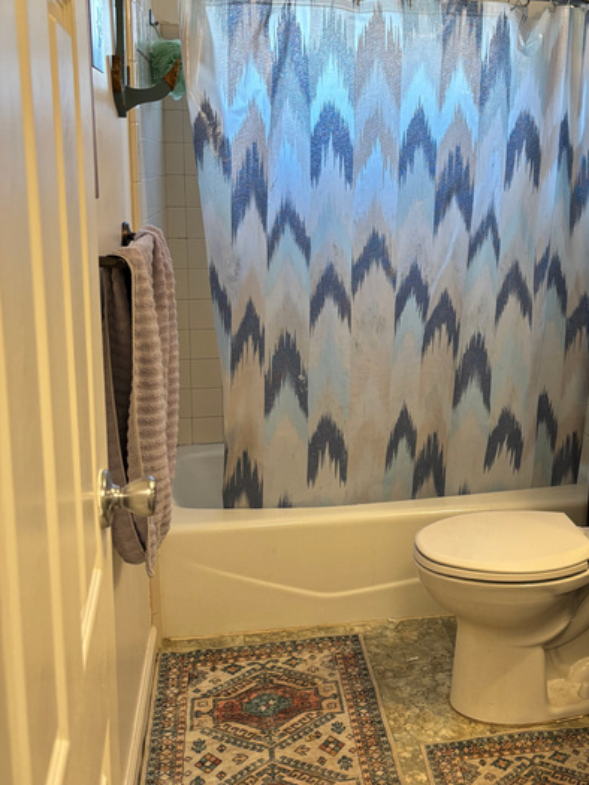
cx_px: 428
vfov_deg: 48.7
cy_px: 317
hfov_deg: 37.0
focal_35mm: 38
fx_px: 862
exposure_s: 1/120
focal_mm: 5.96
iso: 125
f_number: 1.6
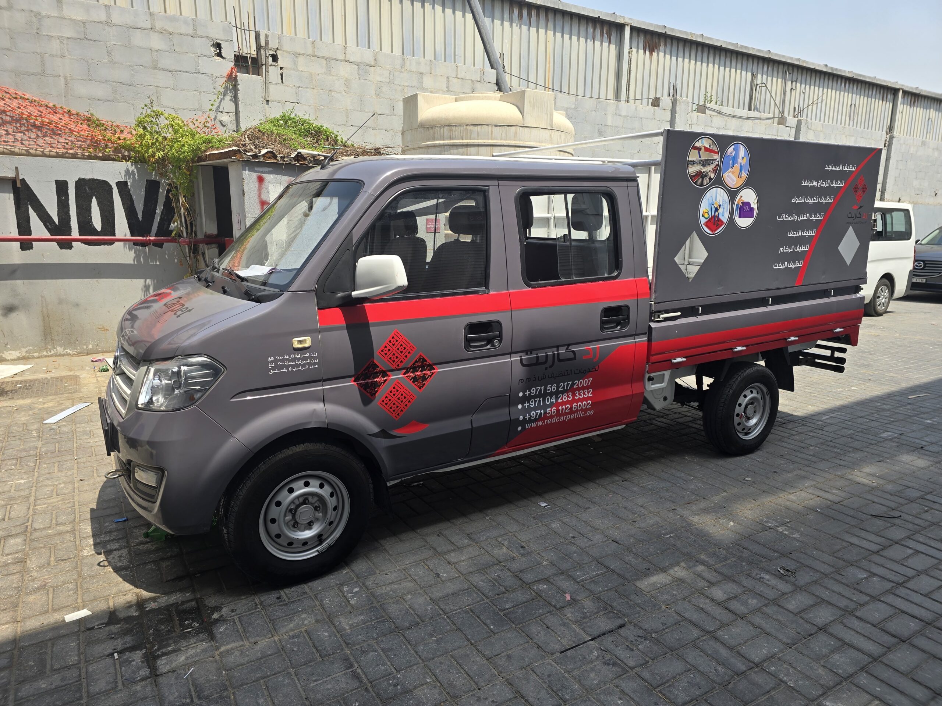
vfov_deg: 58.9
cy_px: 353
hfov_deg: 73.9
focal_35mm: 23
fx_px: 626
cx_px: 471
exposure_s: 1/500
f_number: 1.7
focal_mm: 6.3
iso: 12
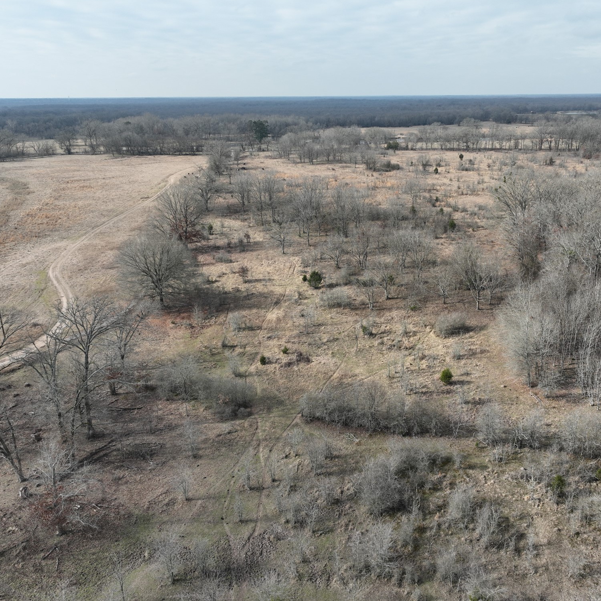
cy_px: 304
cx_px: 359
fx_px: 570
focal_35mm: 29
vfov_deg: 55.6
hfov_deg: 55.2
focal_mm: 12.29
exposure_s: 1/1000
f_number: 2.8
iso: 100
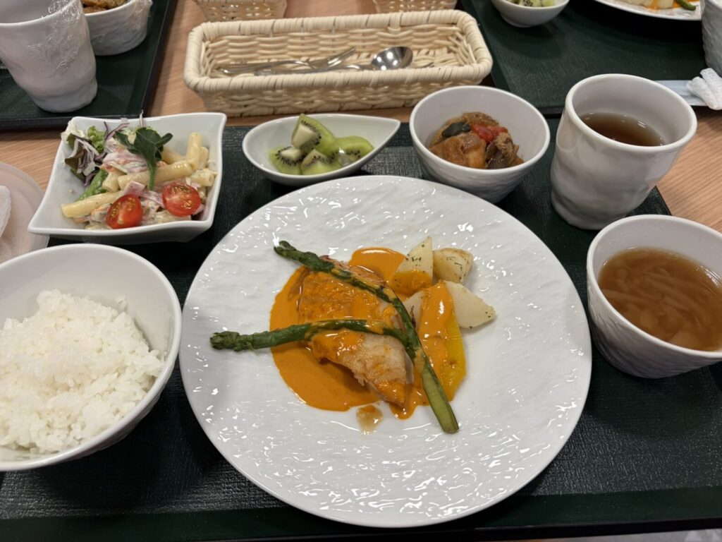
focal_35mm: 26
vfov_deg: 53.1
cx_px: 361
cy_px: 271
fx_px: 542
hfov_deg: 67.3
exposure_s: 1/100
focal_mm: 5.96
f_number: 1.6
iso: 80
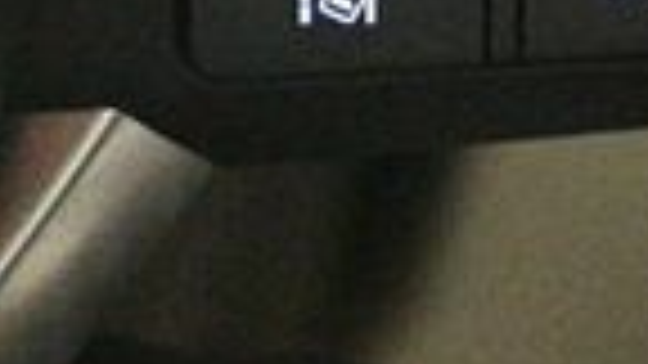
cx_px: 716
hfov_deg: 9.6
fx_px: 3832
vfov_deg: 5.3
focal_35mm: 223
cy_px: -530
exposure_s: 1/30
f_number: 4.8
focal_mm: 32
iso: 12800
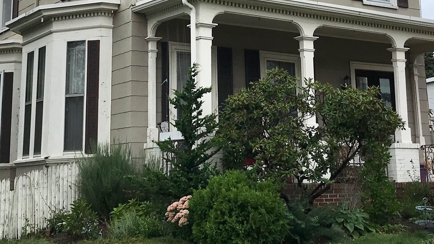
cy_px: 17
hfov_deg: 31.4
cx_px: 219
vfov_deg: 17.7
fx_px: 771
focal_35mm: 67
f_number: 1.8
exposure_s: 1/818
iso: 20
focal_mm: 3.99
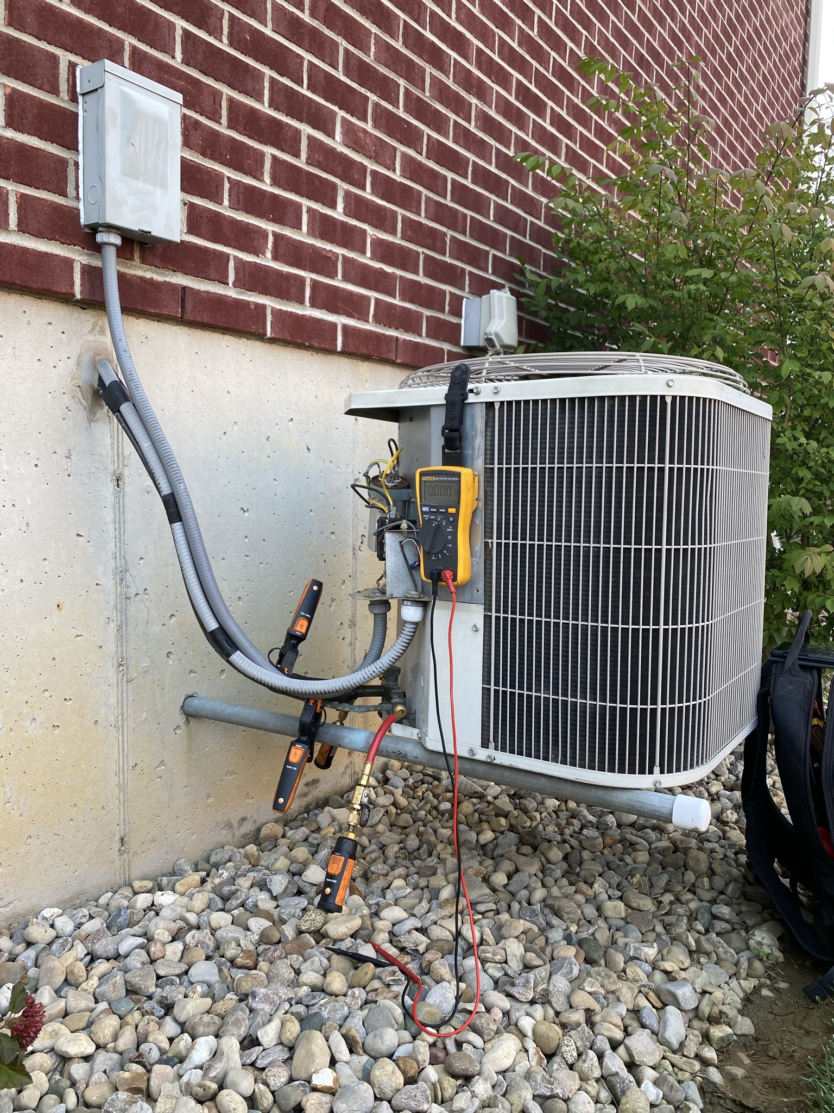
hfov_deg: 53.1
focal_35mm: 26
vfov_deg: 67.3
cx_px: 417
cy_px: 556
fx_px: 835
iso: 32
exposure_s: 1/241
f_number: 1.8
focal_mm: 4.25
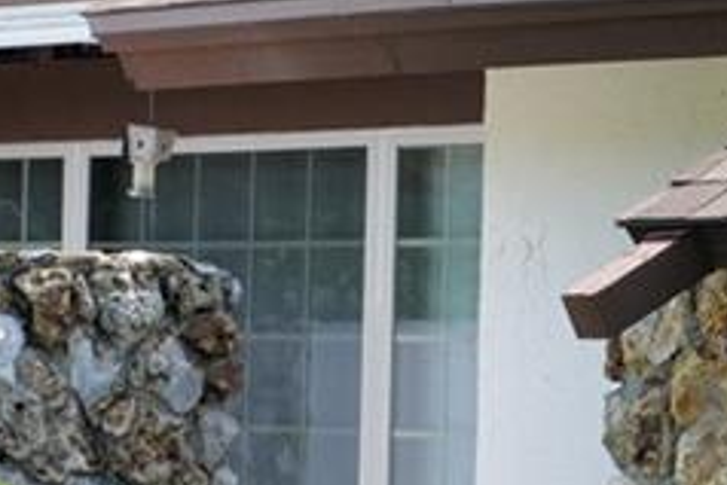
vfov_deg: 5.9
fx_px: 4748
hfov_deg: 8.6
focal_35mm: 235
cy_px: 329
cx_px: 1039
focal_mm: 35
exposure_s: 1/400
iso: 100
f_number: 3.5
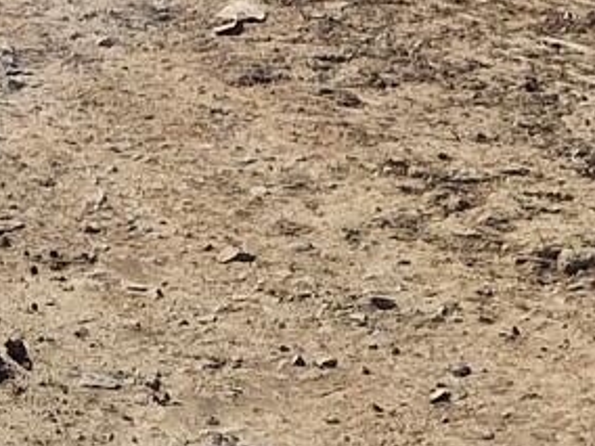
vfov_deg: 7.8
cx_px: 27
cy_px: -877
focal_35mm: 166
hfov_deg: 11.8
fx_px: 2853
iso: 50
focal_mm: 5.4
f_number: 1.8
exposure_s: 1/2720
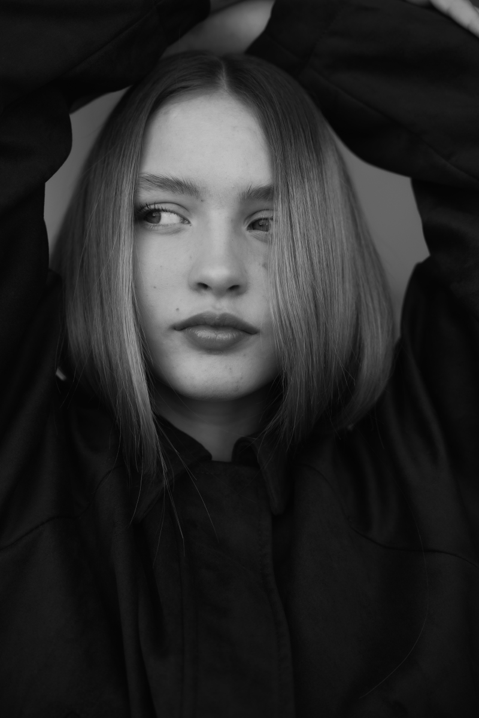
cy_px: 359
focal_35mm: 54
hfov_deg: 25.3
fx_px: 1068
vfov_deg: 37.2
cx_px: 240
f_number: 3.5
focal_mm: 53.5
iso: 80
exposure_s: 1/320
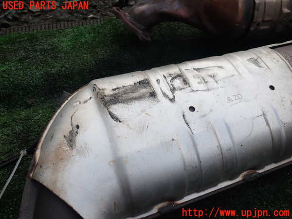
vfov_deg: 46.8
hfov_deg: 60.0
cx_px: 146
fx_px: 253
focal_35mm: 30
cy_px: 110
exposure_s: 1/250
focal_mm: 5.4
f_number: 3.2
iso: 100
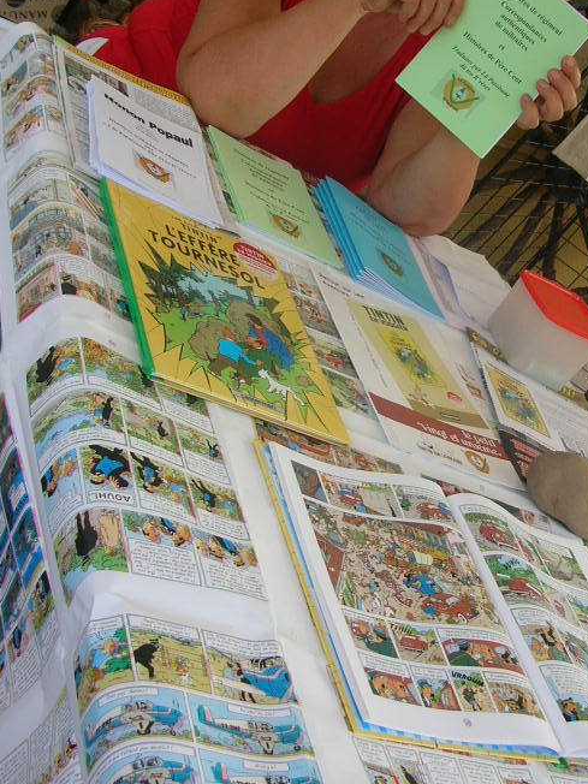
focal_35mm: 55
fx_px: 1246
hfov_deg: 26.5
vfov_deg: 34.9
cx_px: 364
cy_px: 341
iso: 50
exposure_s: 1/118
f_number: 2.8
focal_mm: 5.8
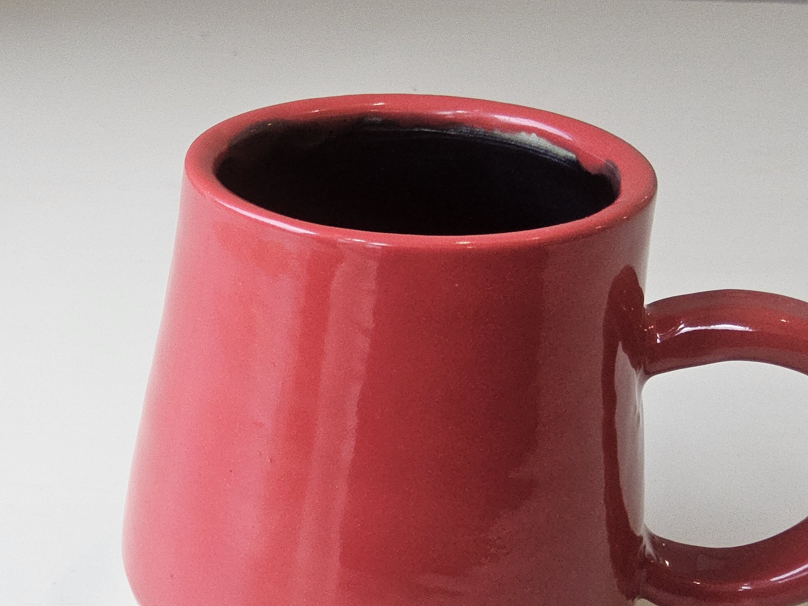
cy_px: 439
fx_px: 1121
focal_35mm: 48
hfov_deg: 38.2
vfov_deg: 29.9
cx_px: 166
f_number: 2
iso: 160
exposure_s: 1/120
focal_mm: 3.08
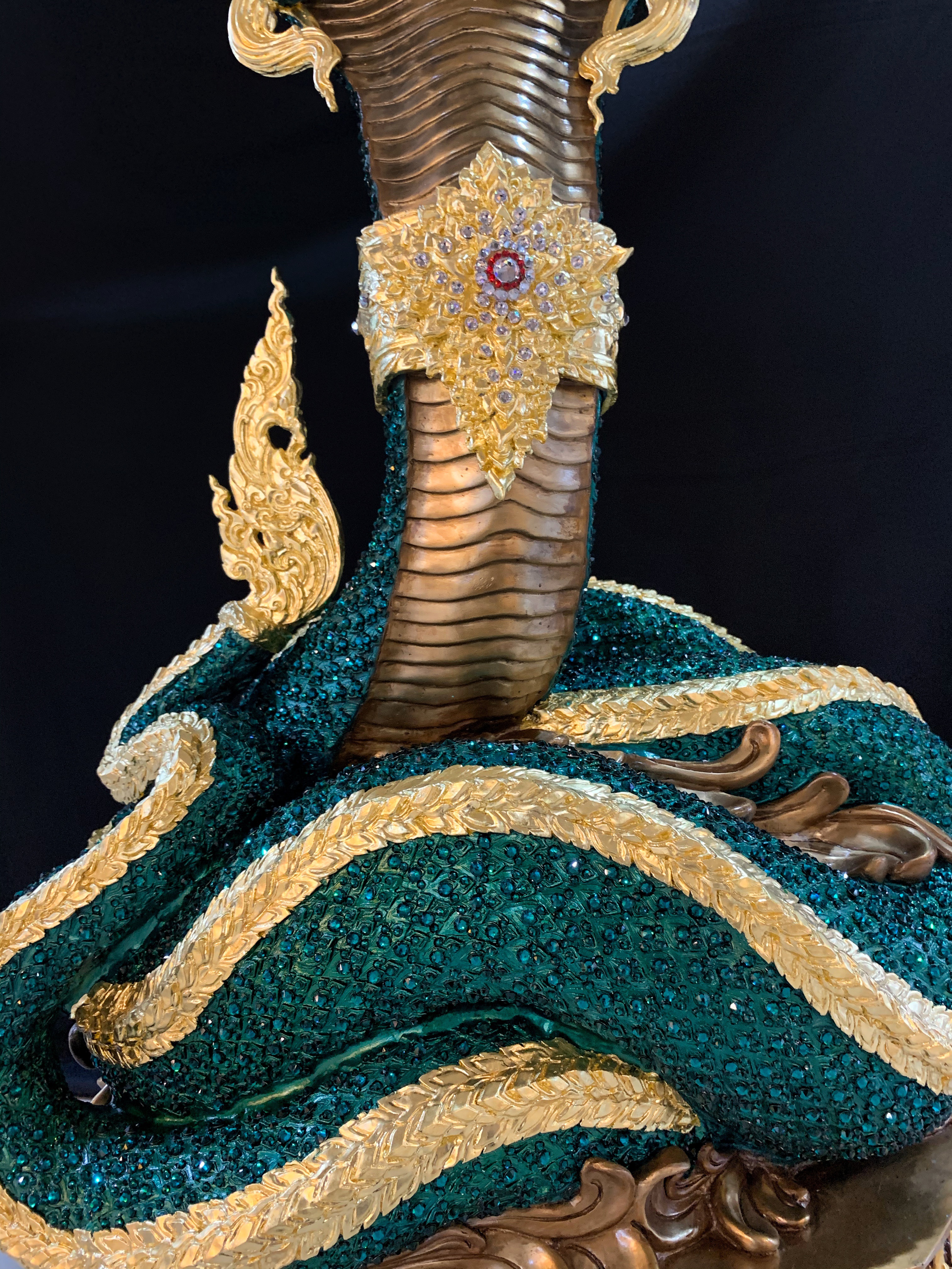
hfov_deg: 53.1
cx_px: 476
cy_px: 634
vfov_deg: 67.3
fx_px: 953
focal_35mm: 26
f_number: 1.8
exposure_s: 1/33
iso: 400
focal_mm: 4.25
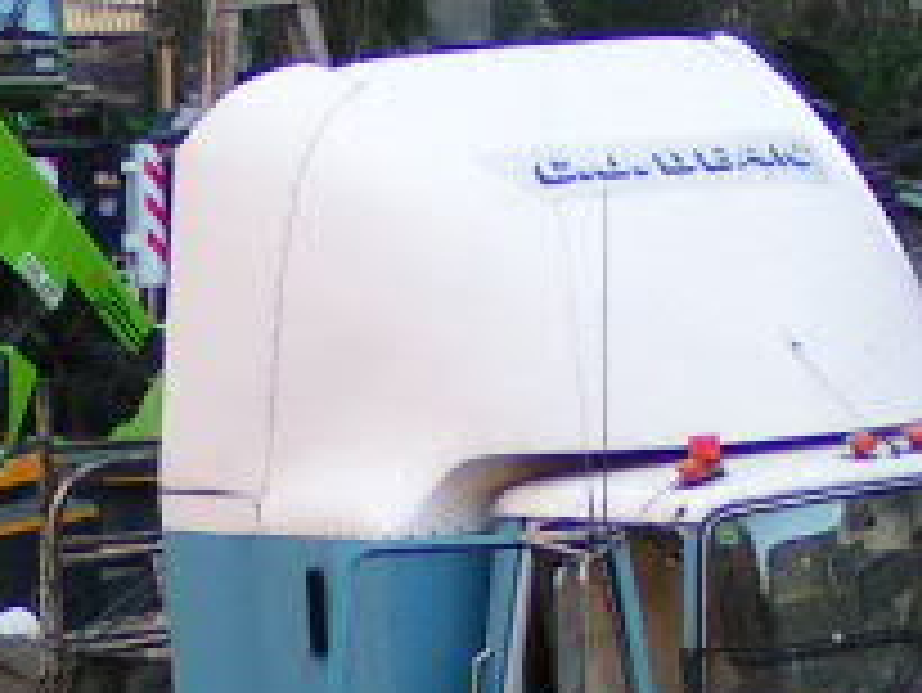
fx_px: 6769
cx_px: -72
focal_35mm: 254
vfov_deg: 5.9
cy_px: 558
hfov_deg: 7.7
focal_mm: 10
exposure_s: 1/80
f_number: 3.2
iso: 50
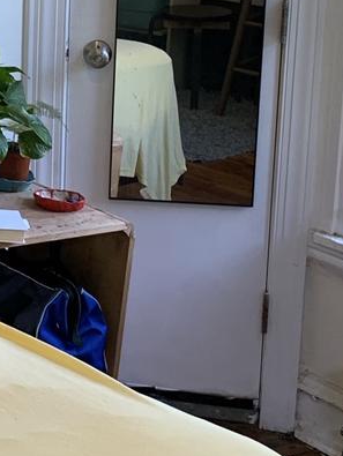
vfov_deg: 19.2
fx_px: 1332
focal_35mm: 101
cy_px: 82
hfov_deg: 13.4
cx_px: -249
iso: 100
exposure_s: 1/76
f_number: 1.8
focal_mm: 4.25
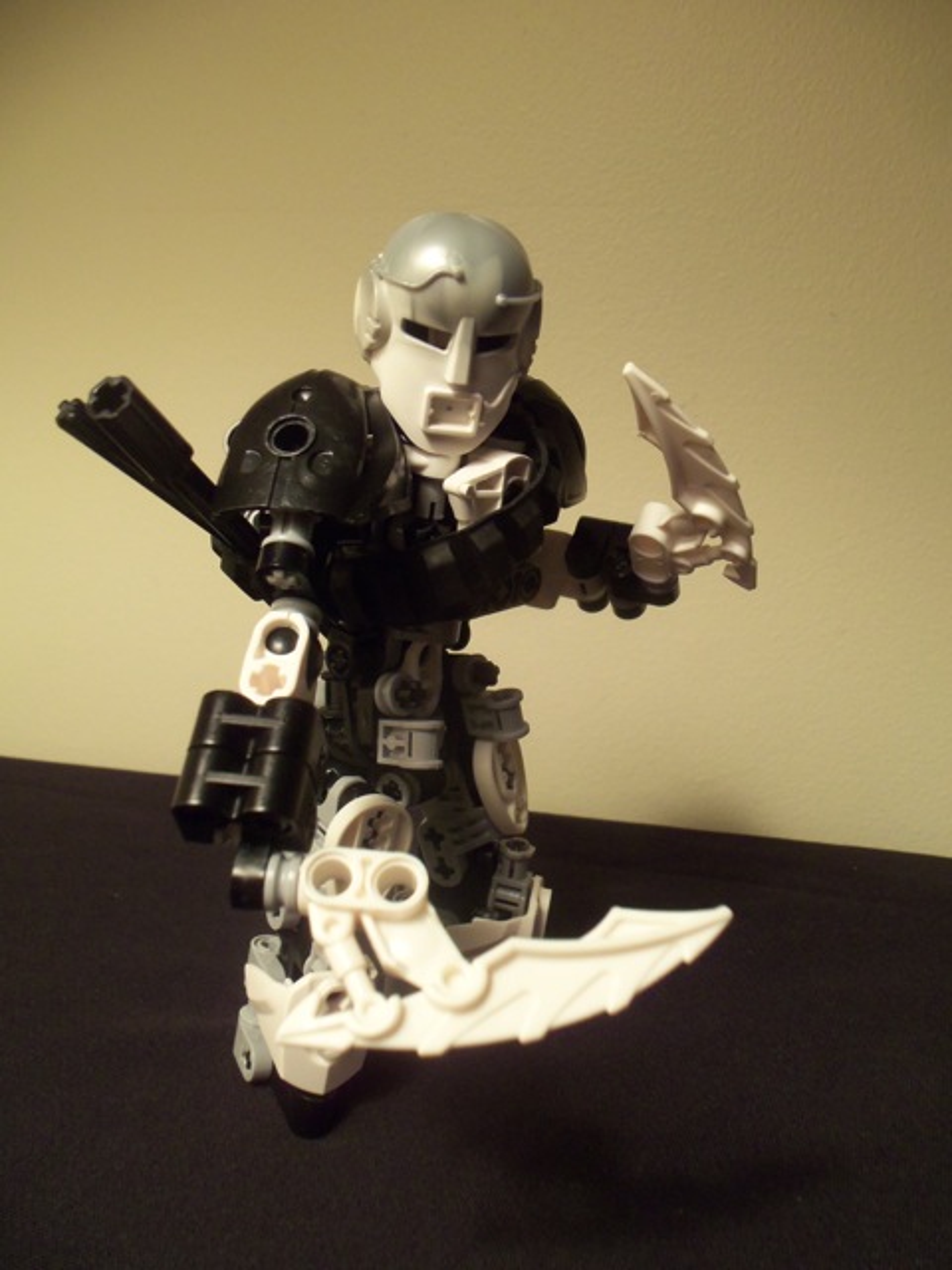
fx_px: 1063
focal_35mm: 29
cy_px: 635
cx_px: 476
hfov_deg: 48.2
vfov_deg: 61.7
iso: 160
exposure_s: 1/30
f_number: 3.4
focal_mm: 5.2
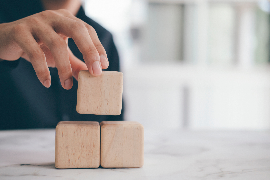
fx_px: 397
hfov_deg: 37.5
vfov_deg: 25.5
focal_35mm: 53
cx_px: 135
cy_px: 90
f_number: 2
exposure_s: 1/125
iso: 320
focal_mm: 35
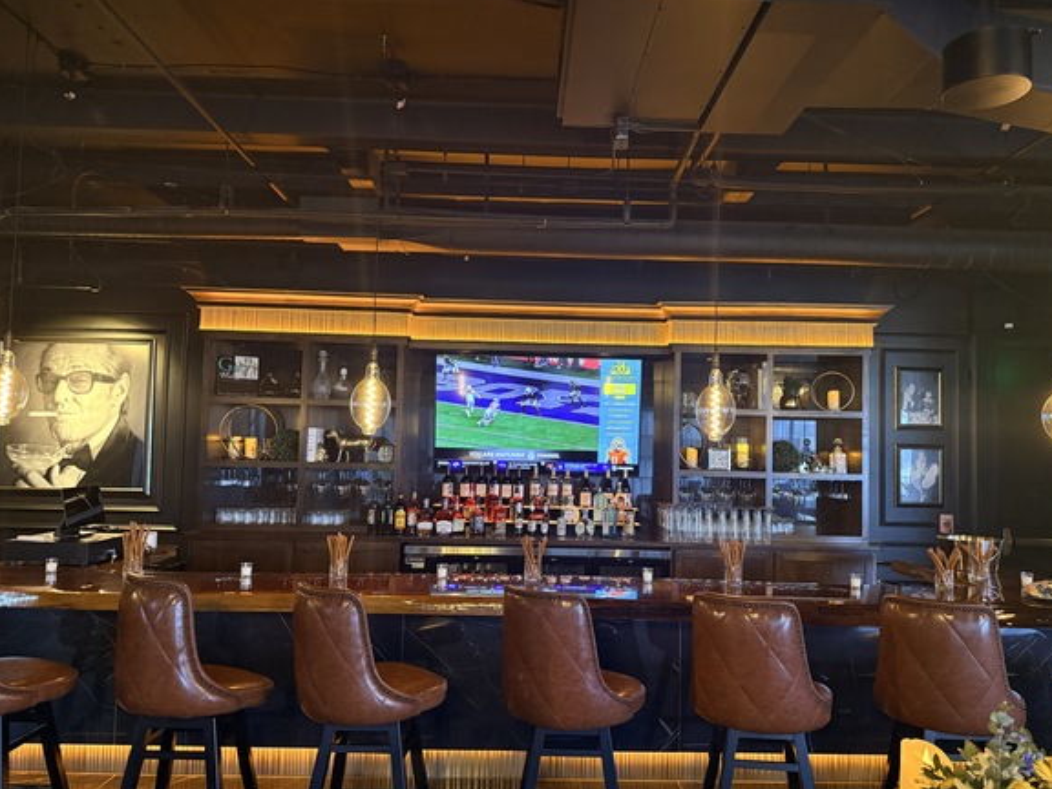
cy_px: 396
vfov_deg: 54.9
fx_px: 760
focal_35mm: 25
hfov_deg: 69.4
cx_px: 544
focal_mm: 6.76
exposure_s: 1/40
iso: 800
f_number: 1.78
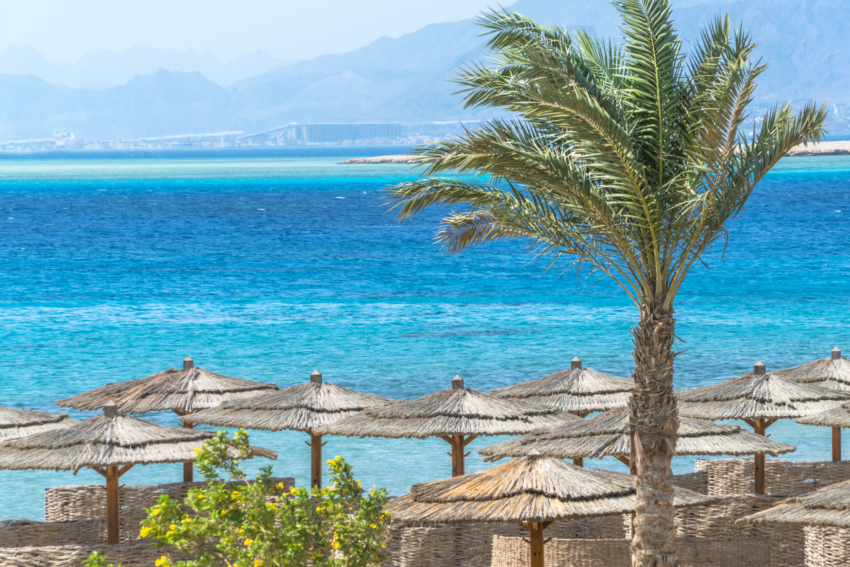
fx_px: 6541
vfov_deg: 5.0
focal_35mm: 277
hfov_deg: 7.4
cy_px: 253
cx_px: 461
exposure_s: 1/125
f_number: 18
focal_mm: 240
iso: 200
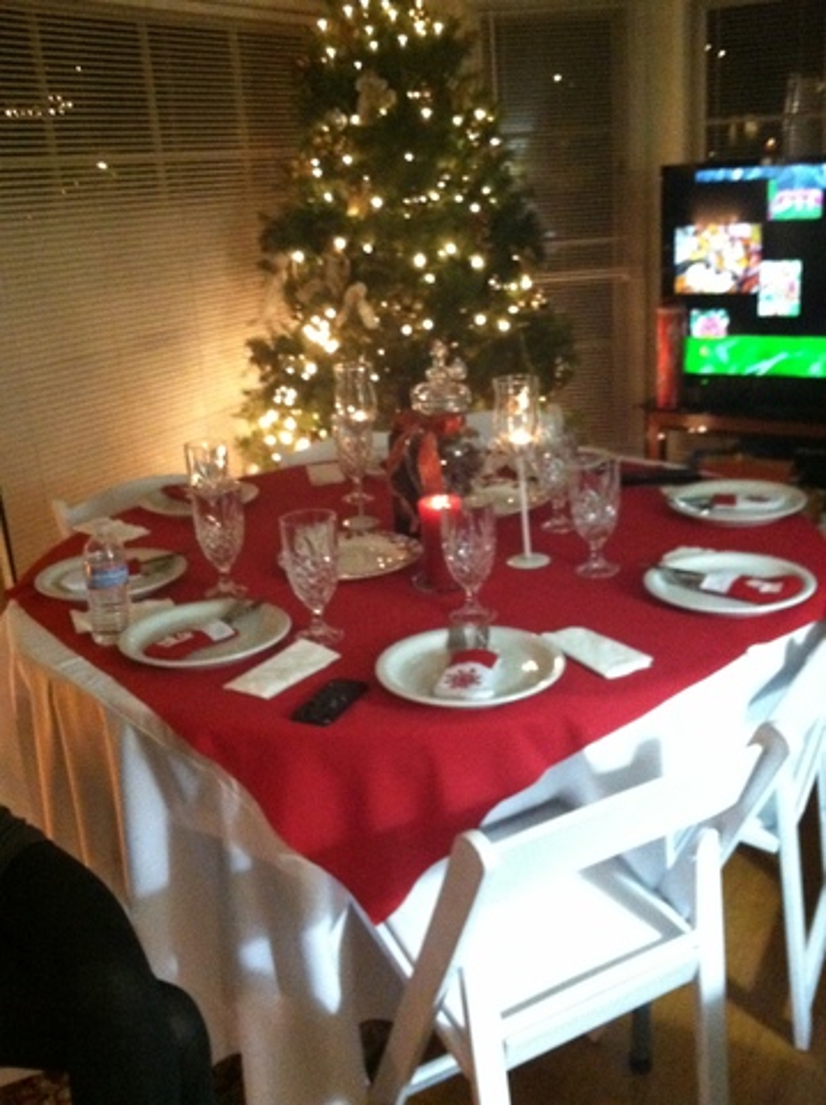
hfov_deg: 40.6
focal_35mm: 35
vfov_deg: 52.7
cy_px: 552
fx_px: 1116
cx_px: 413
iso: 1000
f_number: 2.8
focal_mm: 3.85
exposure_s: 1/15
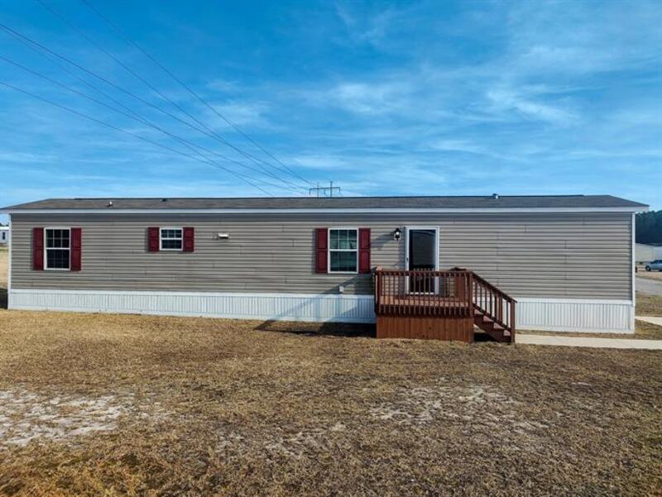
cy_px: 248
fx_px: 440
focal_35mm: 23
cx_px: 331
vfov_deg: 58.9
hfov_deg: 73.9
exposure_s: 1/2135
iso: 50
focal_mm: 6.06
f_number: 1.8
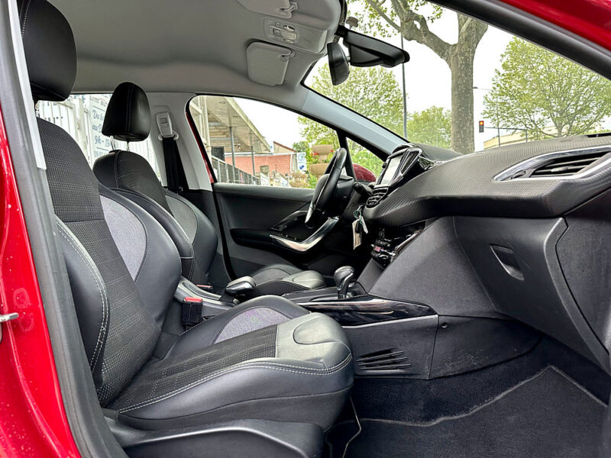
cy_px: 229
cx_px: 306
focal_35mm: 24
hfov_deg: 71.6
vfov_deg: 56.8
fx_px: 424
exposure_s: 1/121
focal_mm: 6.86
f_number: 1.78
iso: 200
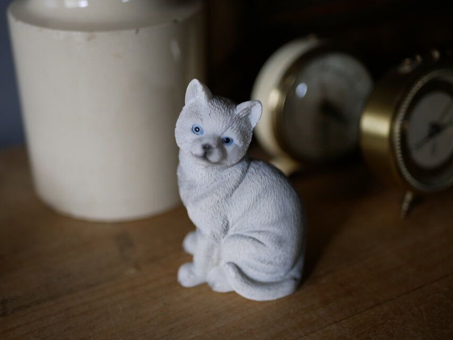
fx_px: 654
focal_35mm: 50
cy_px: 170
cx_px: 226
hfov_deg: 38.2
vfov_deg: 29.1
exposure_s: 1/80
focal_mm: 25
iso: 200
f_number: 1.7
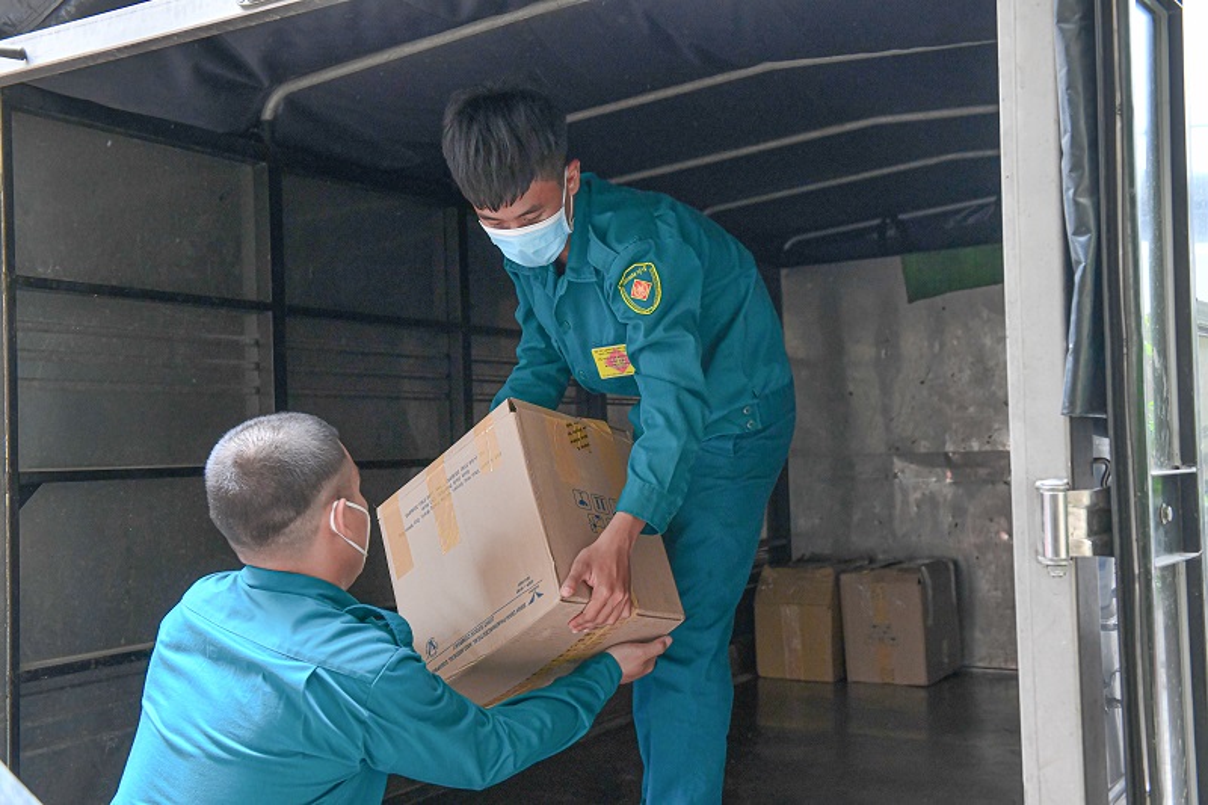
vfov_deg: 33.4
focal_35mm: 40
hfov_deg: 48.5
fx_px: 1342
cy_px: 402
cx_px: 604
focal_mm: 40
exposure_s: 1/200
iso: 1600
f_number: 5.6
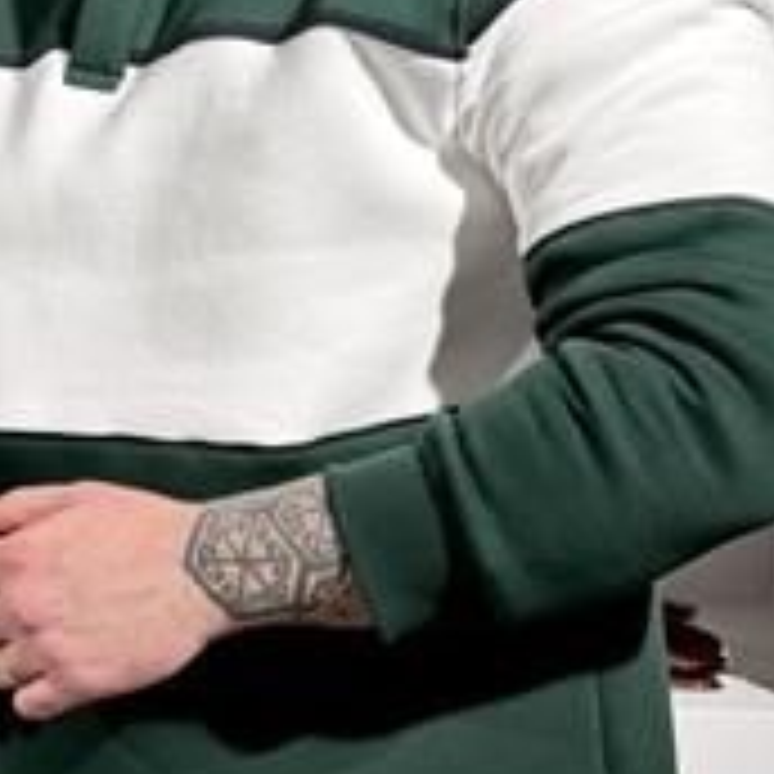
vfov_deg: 15.1
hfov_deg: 15.1
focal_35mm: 115
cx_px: 274
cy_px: 230
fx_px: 2909
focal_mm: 6.76
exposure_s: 1/100
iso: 80
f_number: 1.78
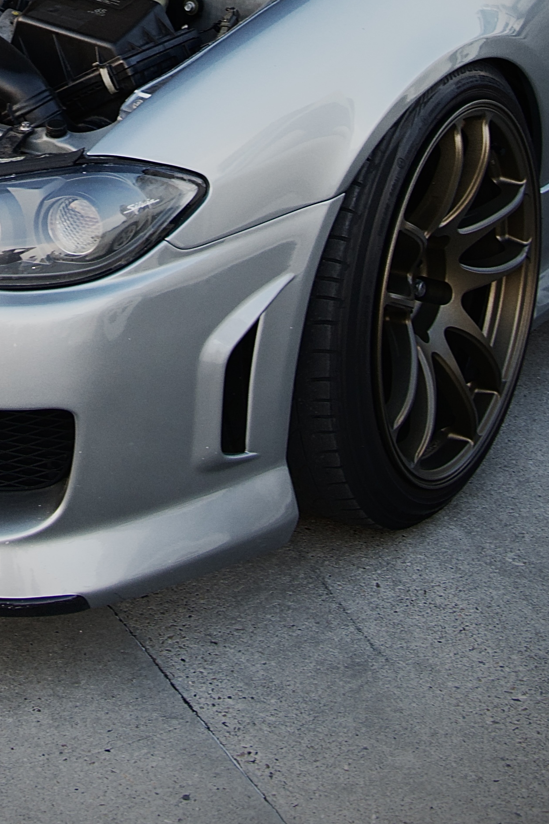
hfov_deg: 12.2
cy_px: -186
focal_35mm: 111
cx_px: 4
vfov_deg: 17.5
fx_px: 2539
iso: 400
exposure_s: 1/50
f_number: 5.6
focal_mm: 30
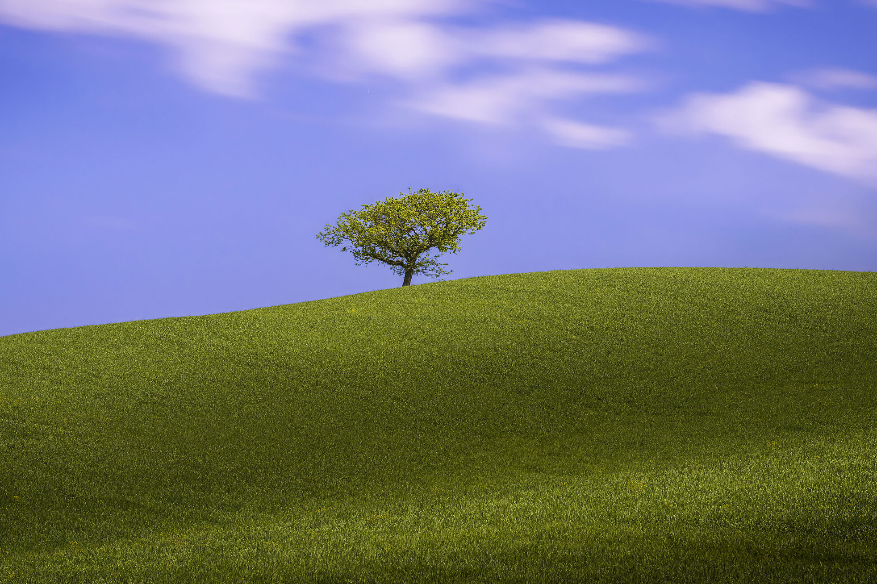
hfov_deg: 12.5
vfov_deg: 8.3
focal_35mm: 165
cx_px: 409
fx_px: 4018
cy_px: 278
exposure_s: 58
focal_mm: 135
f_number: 10
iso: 640
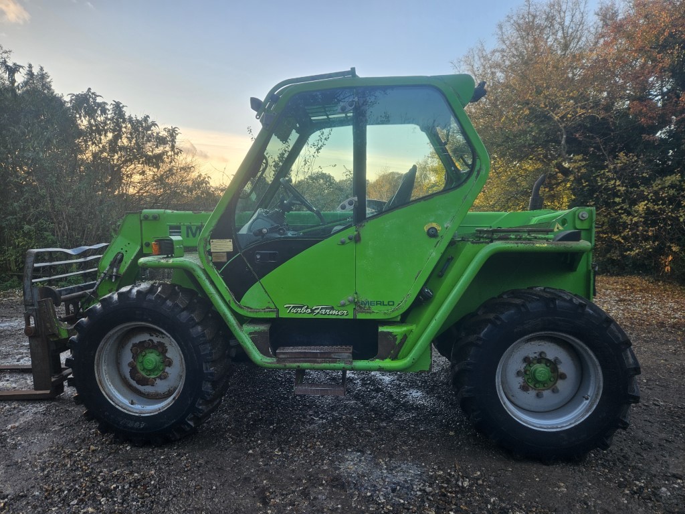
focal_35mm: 23
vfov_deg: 58.9
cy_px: 257
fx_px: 455
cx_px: 342
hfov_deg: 73.9
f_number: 1.8
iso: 25
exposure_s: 1/124
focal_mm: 5.4
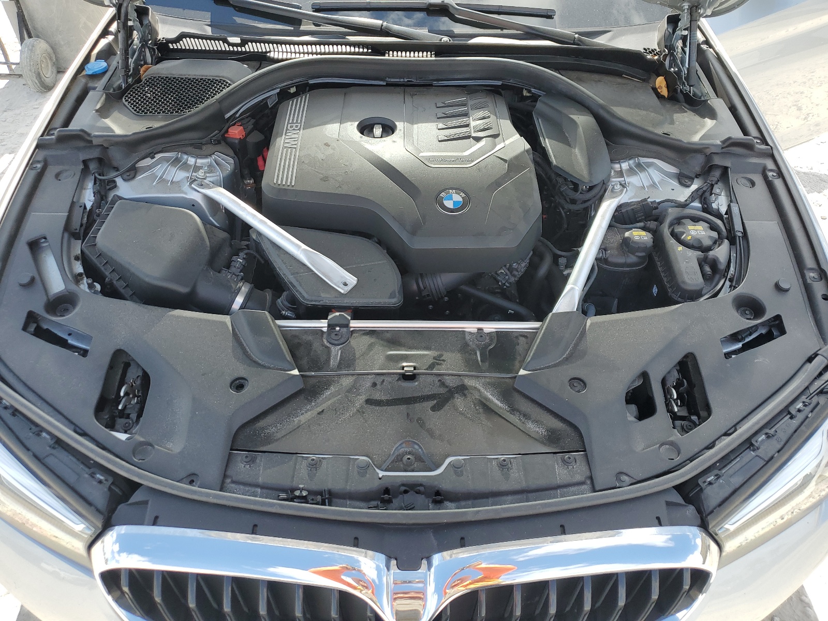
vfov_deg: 53.1
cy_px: 310
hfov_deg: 67.3
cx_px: 414
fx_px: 622
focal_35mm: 26
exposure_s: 1/714
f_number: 1.5
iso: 50
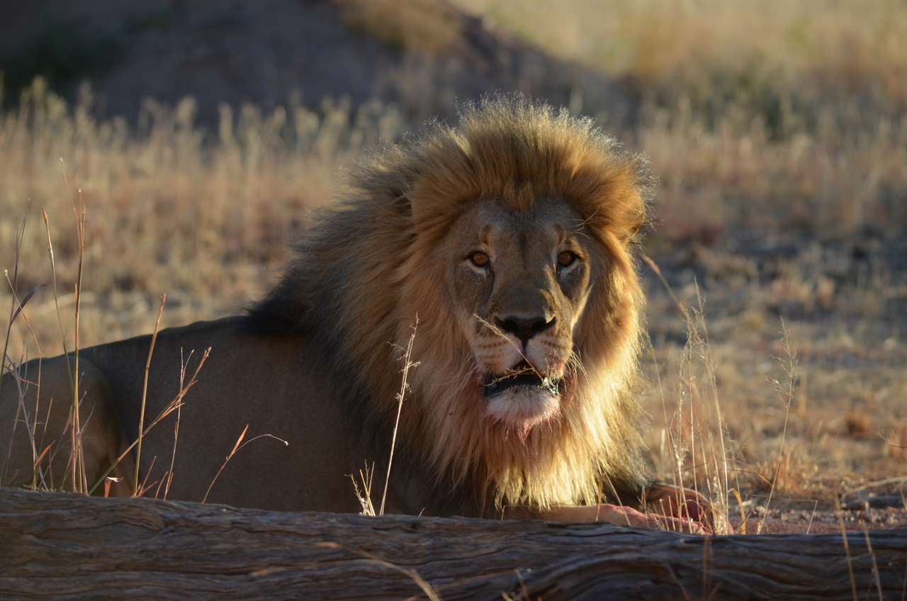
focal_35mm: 255
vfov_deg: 5.4
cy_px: 300
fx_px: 6412
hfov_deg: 8.1
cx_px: 454
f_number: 5.6
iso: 280
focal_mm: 170
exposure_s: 1/500
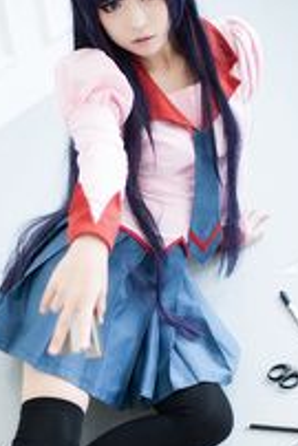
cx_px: 93
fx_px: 967
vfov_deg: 25.7
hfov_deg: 17.5
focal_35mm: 78
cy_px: 319
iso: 100
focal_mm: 35
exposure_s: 1/125
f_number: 1.4
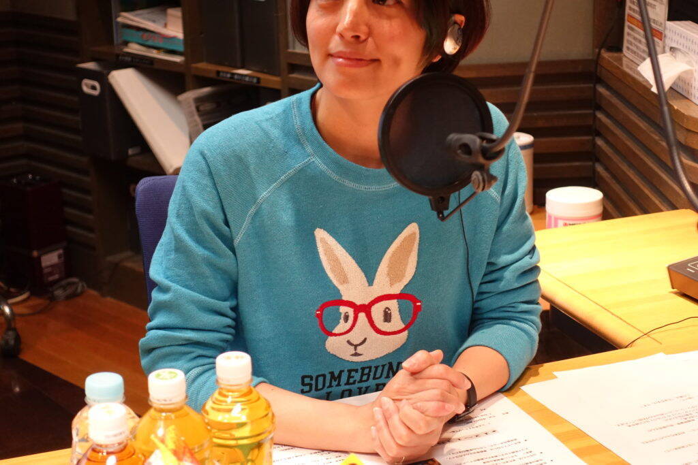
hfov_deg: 28.8
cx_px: 349
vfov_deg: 19.5
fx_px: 1357
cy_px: 232
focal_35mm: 70
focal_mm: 25.7
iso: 1000
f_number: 2.8
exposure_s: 1/80
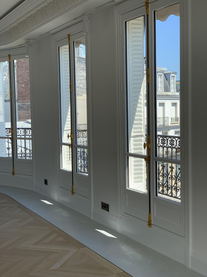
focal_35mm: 52
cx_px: 104
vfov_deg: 36.8
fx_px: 415
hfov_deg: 28.0
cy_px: 138
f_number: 2.4
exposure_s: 1/372
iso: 16
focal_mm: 6
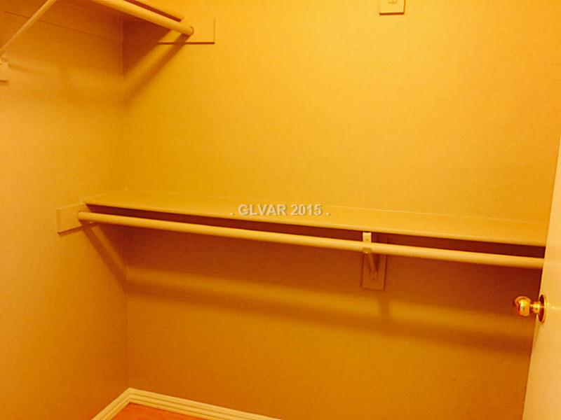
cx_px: 280
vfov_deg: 48.2
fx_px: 470
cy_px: 210
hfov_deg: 61.7
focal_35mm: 29
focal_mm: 4.15
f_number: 2.2
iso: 100
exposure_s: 1/10
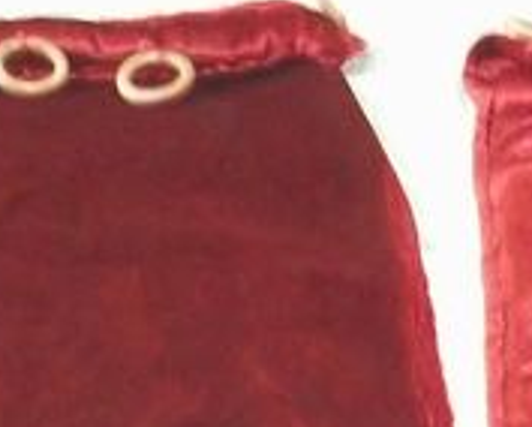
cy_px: 896
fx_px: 3121
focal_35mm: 198
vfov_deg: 7.5
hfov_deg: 9.7
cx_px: 207
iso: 320
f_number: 3.1
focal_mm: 6.5
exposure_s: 1/30
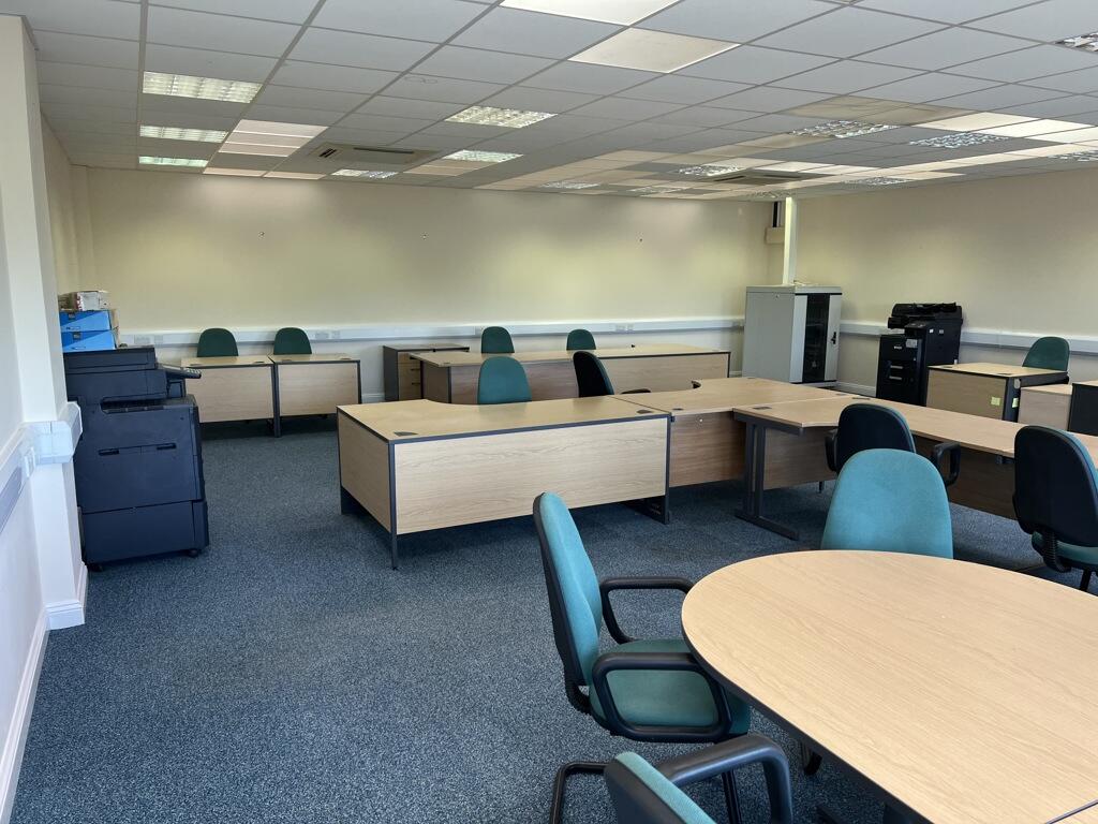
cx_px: 549
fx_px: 825
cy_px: 412
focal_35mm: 26
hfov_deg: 67.3
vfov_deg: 53.1
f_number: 1.5
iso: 32
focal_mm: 5.7
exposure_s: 1/100
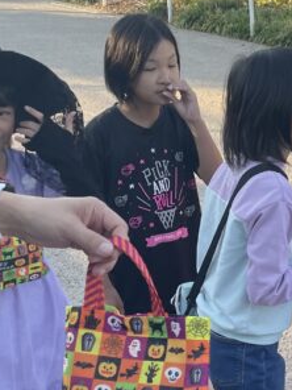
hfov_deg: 16.0
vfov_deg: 21.6
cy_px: 274
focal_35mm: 90
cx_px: 316
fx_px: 1012
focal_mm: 4.2
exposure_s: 1/327
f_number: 1.6
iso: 32
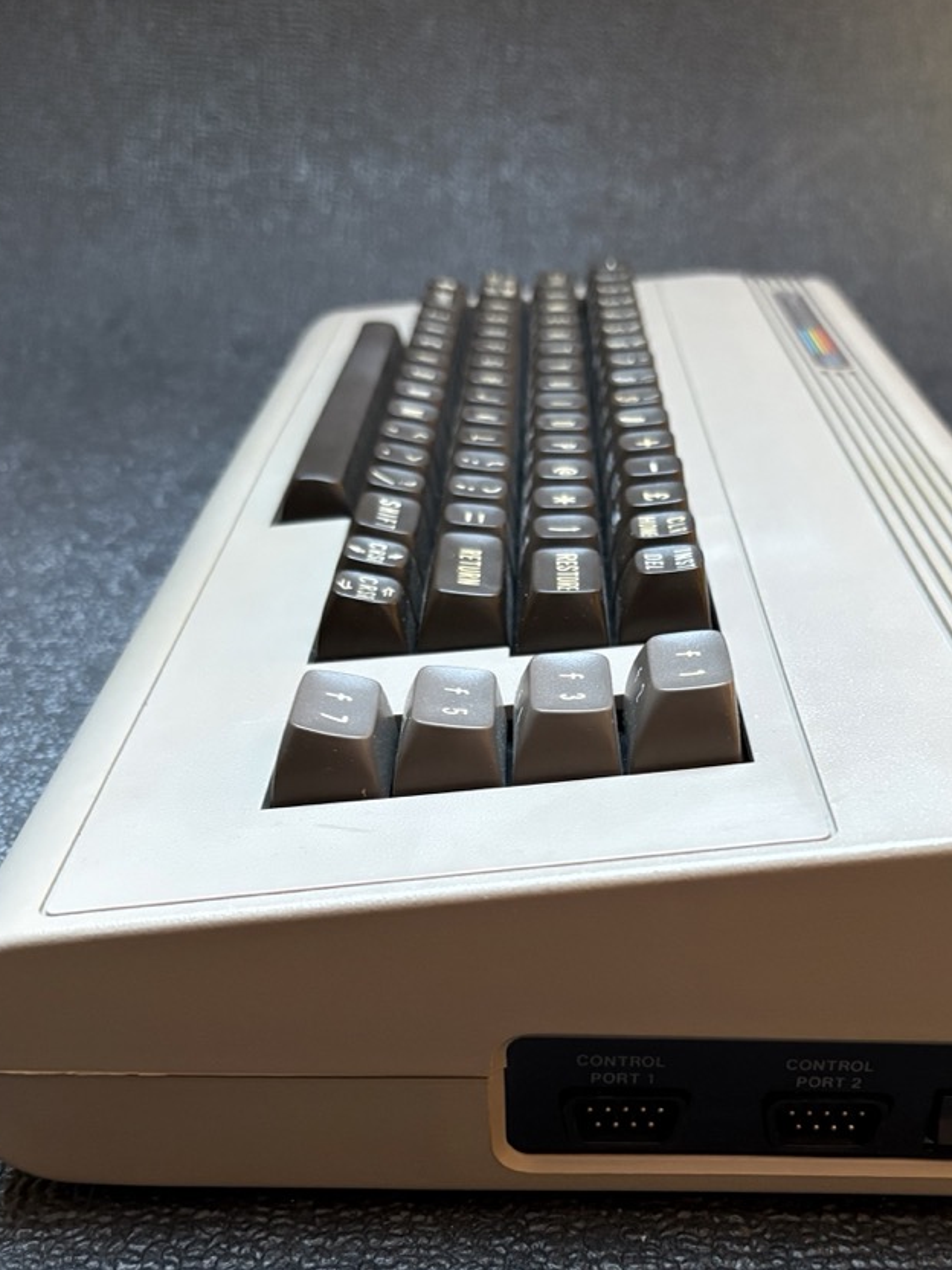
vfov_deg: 46.0
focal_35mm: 40
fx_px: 1467
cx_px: 612
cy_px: 861
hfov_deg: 35.7
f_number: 1.6
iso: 640
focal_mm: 5.96
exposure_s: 1/30
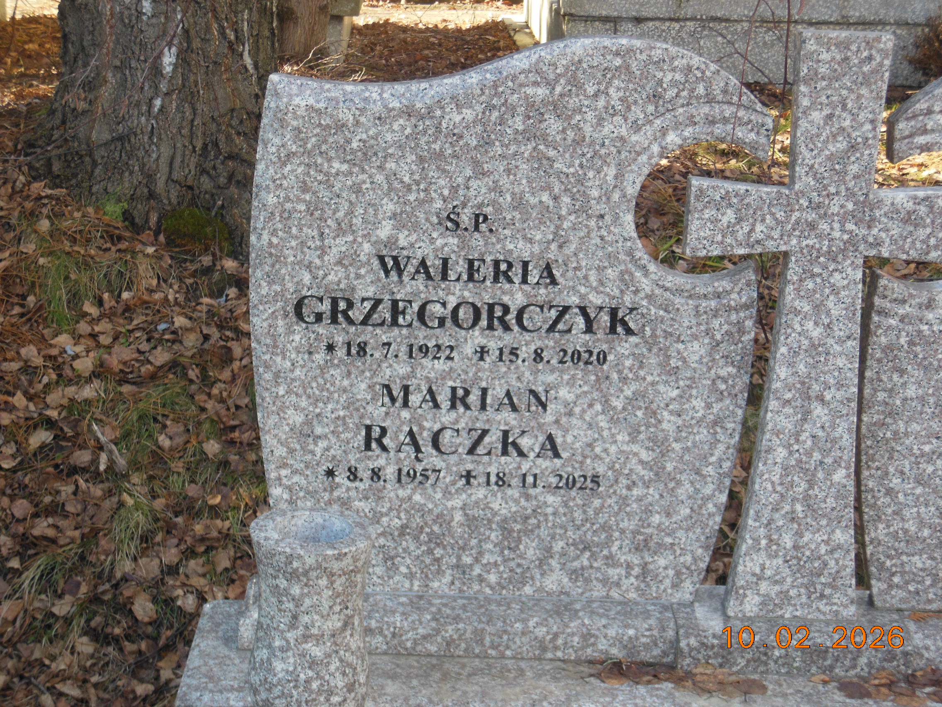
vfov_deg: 22.3
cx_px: 471
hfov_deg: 29.4
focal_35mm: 66
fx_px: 1796
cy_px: 354
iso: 125
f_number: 4.3
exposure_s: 1/100
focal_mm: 11.7
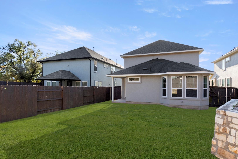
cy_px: 80
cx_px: 119
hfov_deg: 53.2
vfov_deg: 36.8
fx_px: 238
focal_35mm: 36
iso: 400
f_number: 8
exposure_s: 1/640
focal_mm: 24
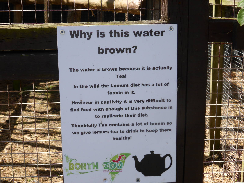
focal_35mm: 65
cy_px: 92
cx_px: 122
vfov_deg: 22.6
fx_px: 458
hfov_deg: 29.8
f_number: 4.8
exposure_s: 1/250
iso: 100
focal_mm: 11
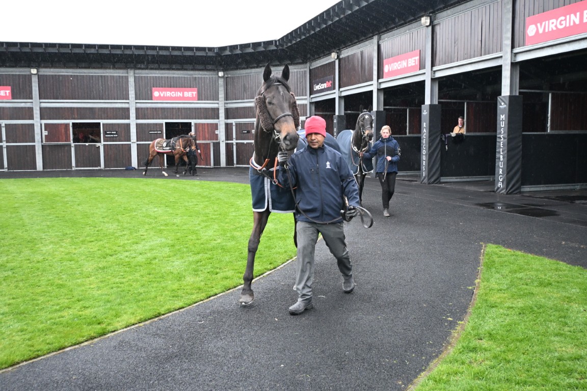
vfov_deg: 40.0
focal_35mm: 33
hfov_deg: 57.2
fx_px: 538
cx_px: 294
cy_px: 196
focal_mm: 22
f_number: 4
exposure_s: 1/250
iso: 1600
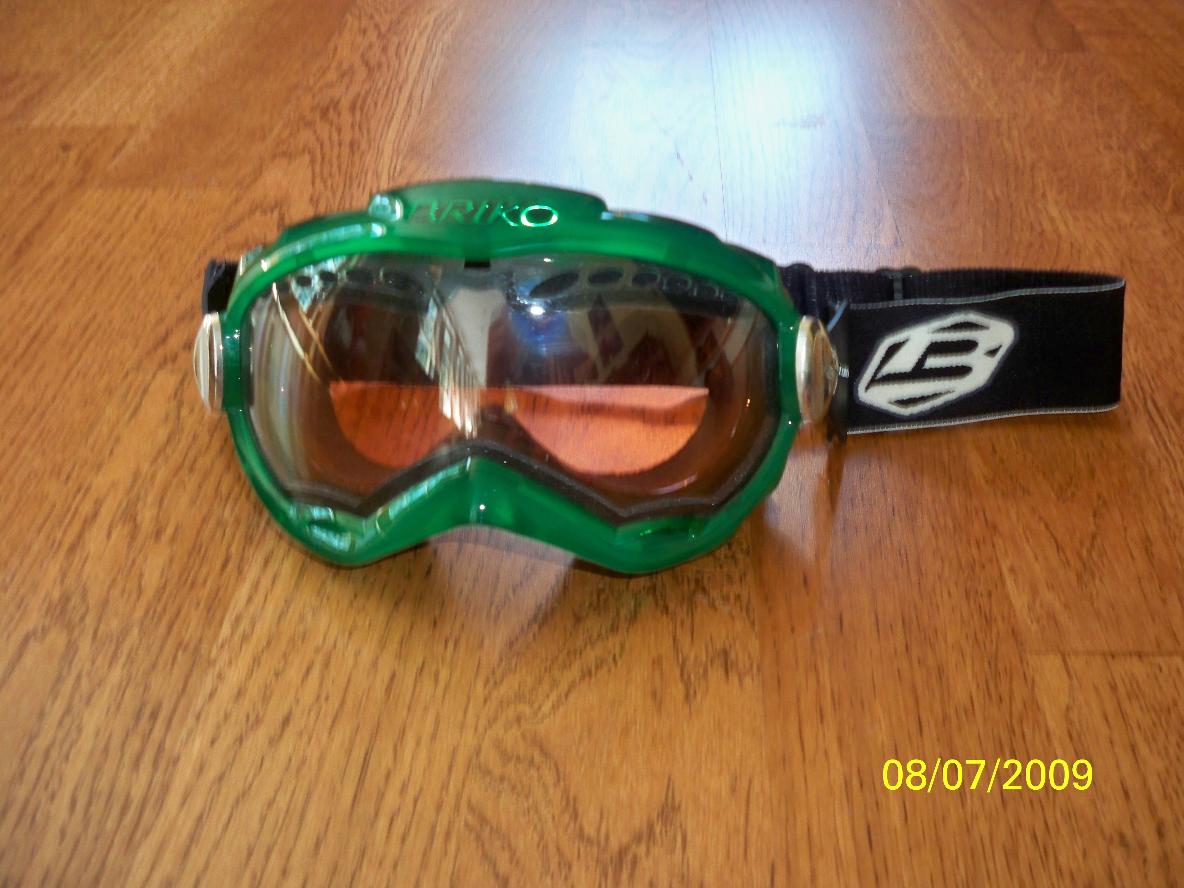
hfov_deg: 52.6
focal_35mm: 35
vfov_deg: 40.7
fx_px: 1197
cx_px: 592
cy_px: 444
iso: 200
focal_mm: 6.3
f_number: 3.1
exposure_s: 1/30
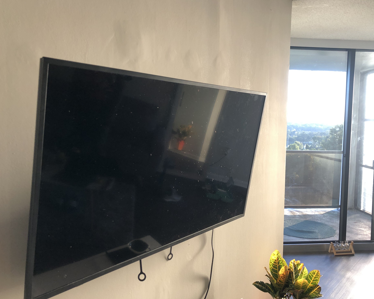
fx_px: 332
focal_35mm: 30
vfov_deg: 48.5
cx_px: 194
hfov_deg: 58.8
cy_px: 146
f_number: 1.8
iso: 25
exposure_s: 1/40
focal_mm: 4
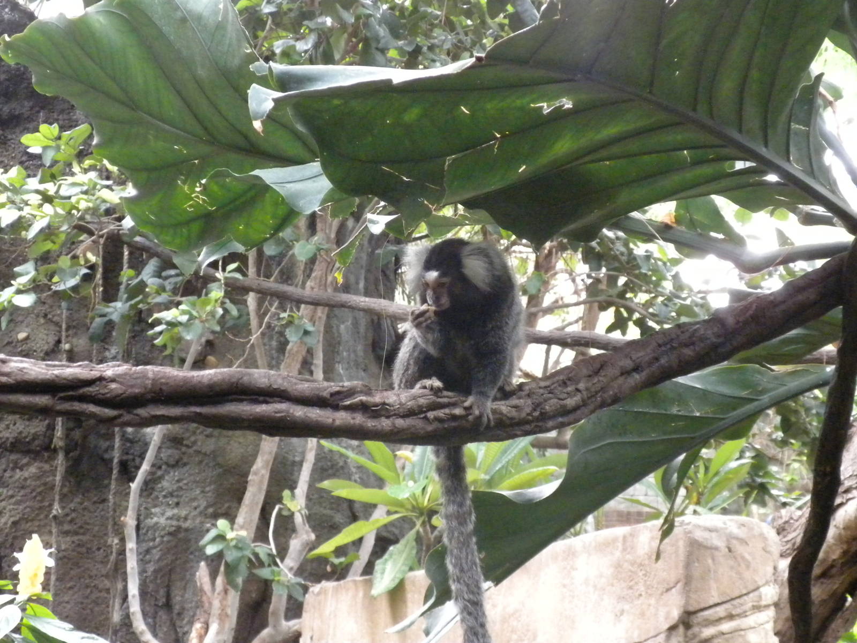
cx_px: 428
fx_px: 1485
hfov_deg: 32.2
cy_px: 322
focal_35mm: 60
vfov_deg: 24.4
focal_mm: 10.7
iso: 800
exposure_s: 1/36.4
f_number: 4.7
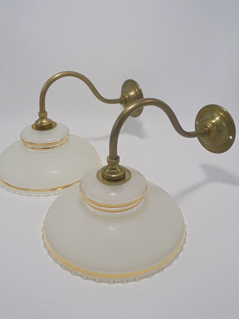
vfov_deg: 59.9
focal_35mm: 30
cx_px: 118
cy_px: 158
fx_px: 276
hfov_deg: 46.8
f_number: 3.7
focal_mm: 5.3
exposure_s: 1/60
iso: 100
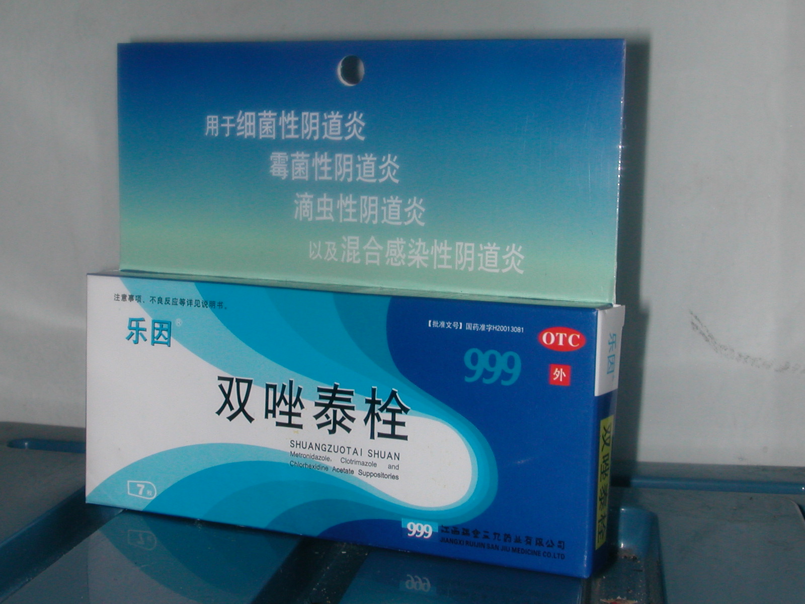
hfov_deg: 33.2
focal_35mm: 58
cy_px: 302
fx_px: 1349
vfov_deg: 25.2
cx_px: 402
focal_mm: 8.9
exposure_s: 1/59.9
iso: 100
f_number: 5.6
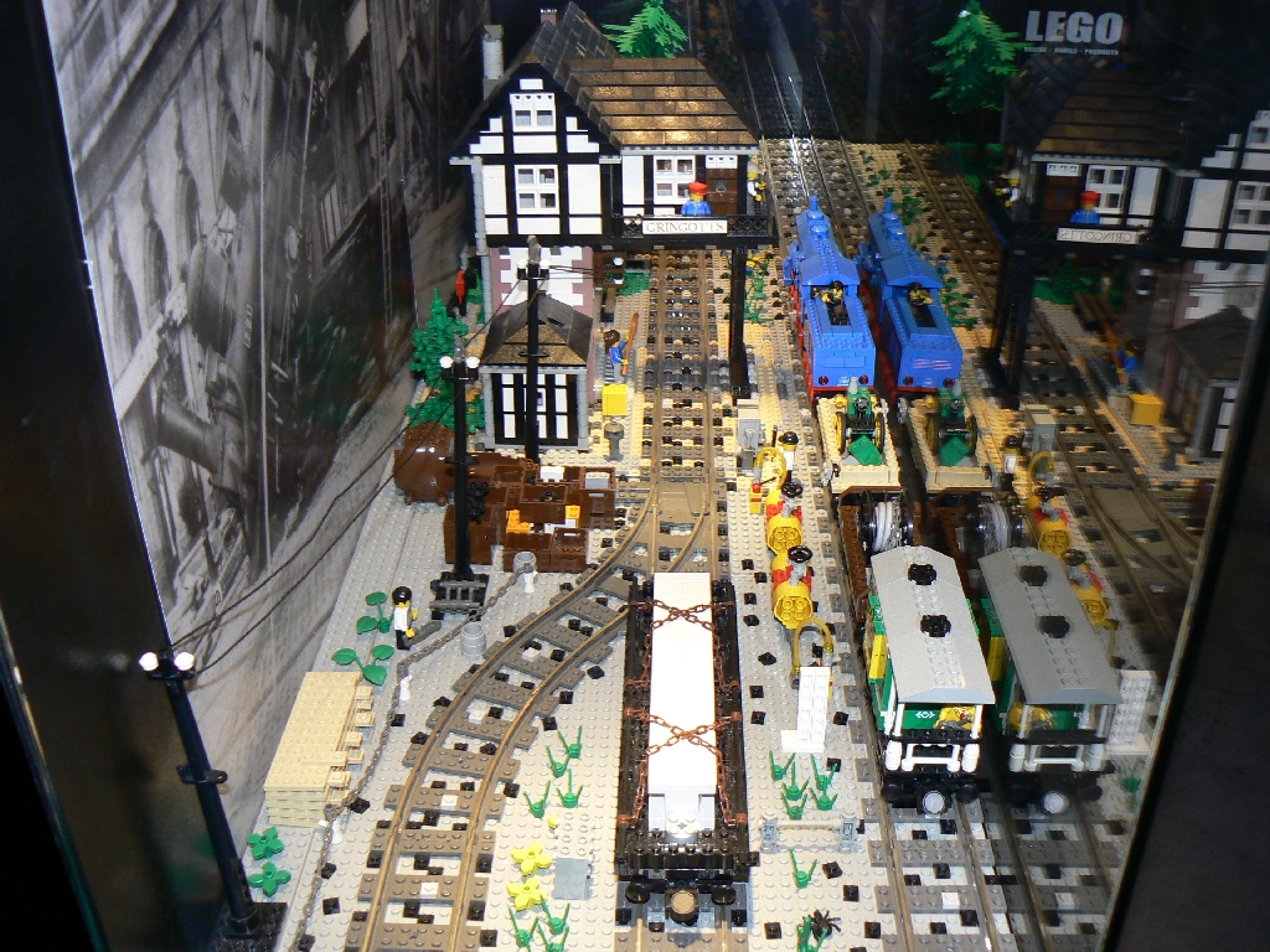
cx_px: 635
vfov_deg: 39.7
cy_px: 476
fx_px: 1321
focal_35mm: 36
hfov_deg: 51.4
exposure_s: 1/30
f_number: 2.8
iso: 100
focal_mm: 6
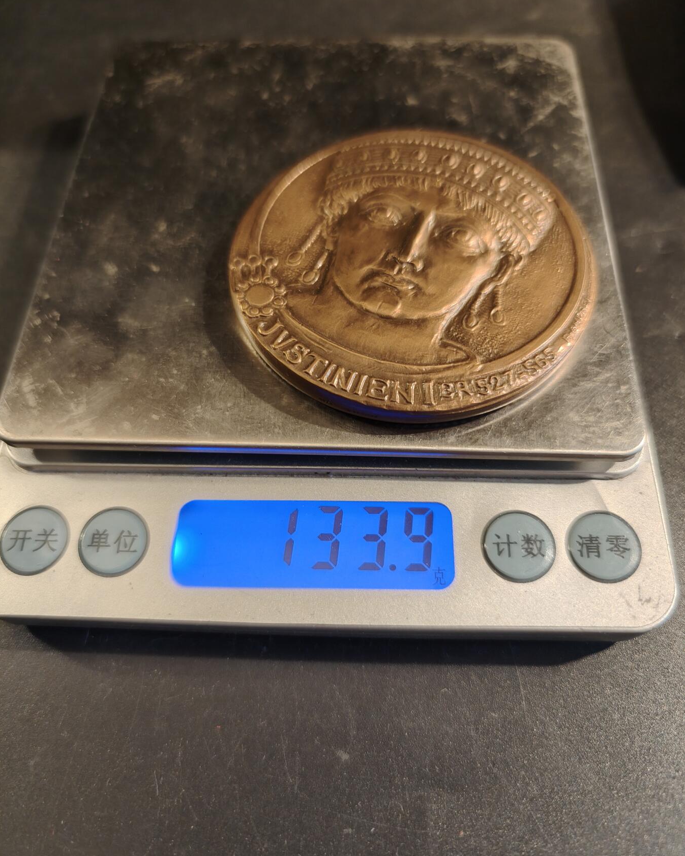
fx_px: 608
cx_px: 342
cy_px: 437
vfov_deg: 70.3
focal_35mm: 24
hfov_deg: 58.8
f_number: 1.6
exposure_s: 1/100
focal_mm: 6.06
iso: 320
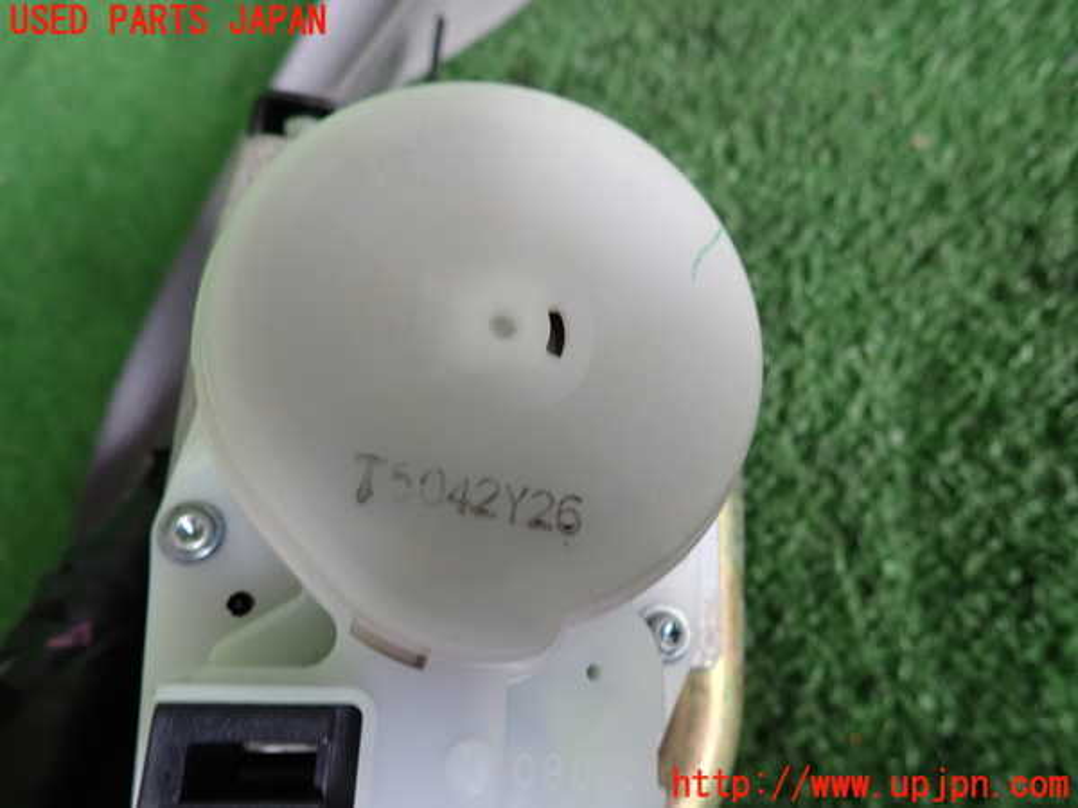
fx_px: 779
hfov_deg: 69.4
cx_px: 539
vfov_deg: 54.9
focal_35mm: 25
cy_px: 404
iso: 200
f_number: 2
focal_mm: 4.5
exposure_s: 1/30
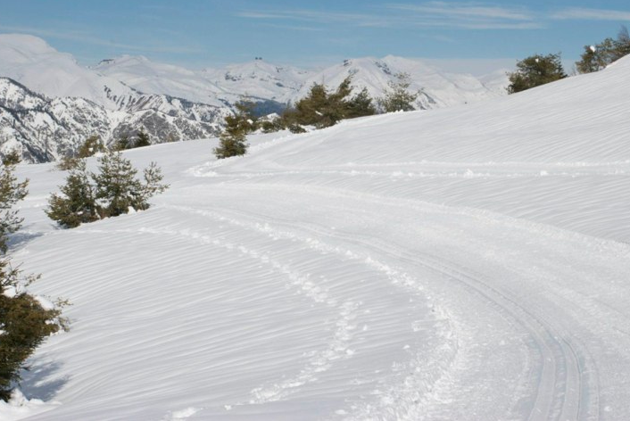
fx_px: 1489
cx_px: 329
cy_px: 183
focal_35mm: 85
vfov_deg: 16.1
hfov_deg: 23.9
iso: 400
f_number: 14
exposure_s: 1/800
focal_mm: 50
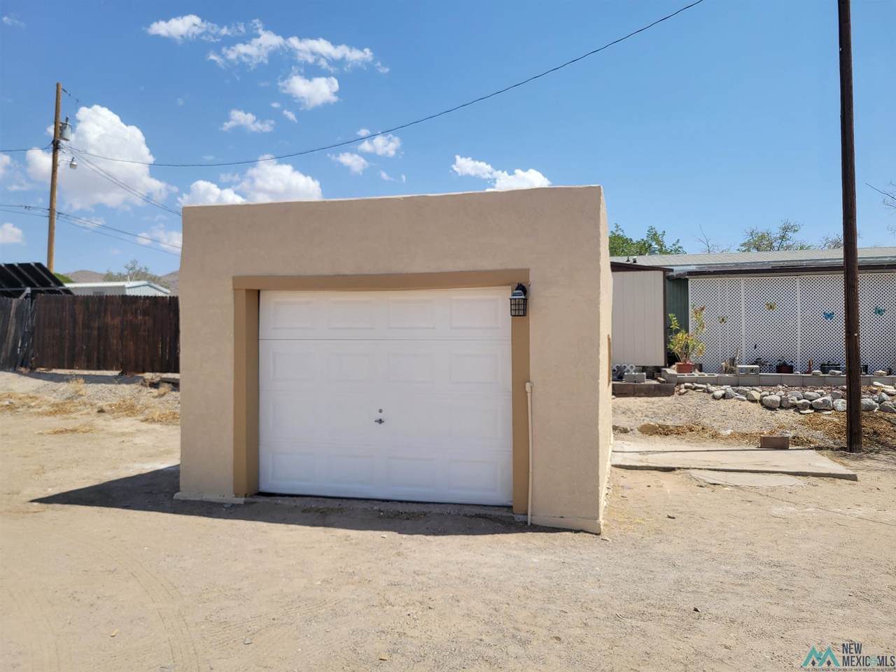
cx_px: 448
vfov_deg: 53.1
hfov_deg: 67.3
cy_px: 336
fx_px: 673
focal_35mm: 26
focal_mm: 5.4
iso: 40
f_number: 1.8
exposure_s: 1/3075
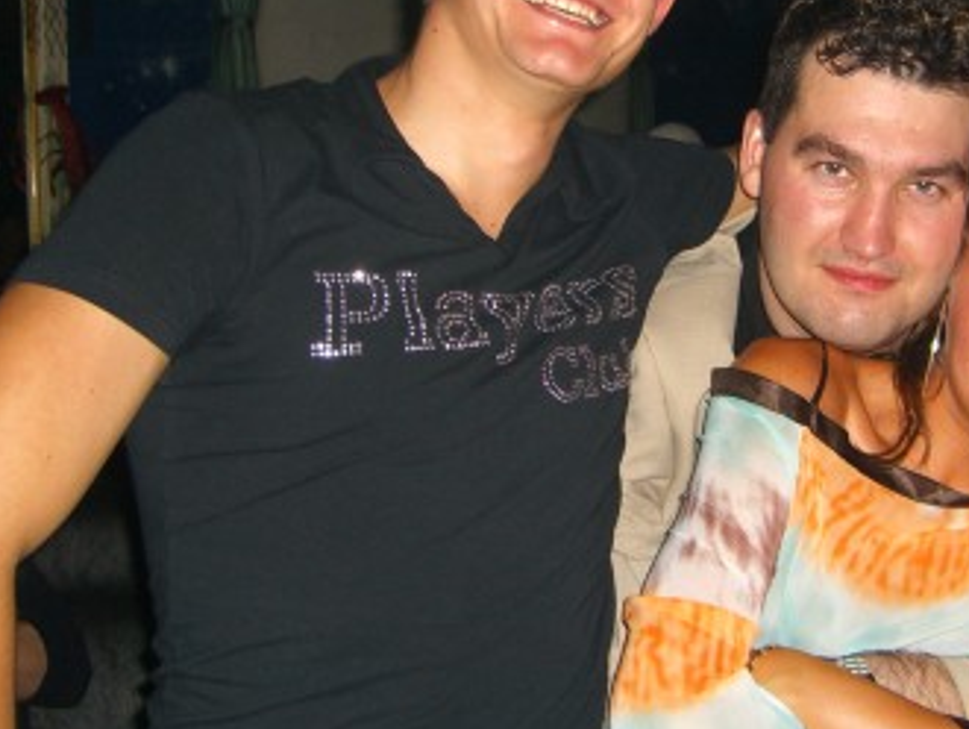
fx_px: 1933
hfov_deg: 27.9
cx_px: 669
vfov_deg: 21.3
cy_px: 247
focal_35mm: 69
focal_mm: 7.9
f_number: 2.8
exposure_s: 1/60
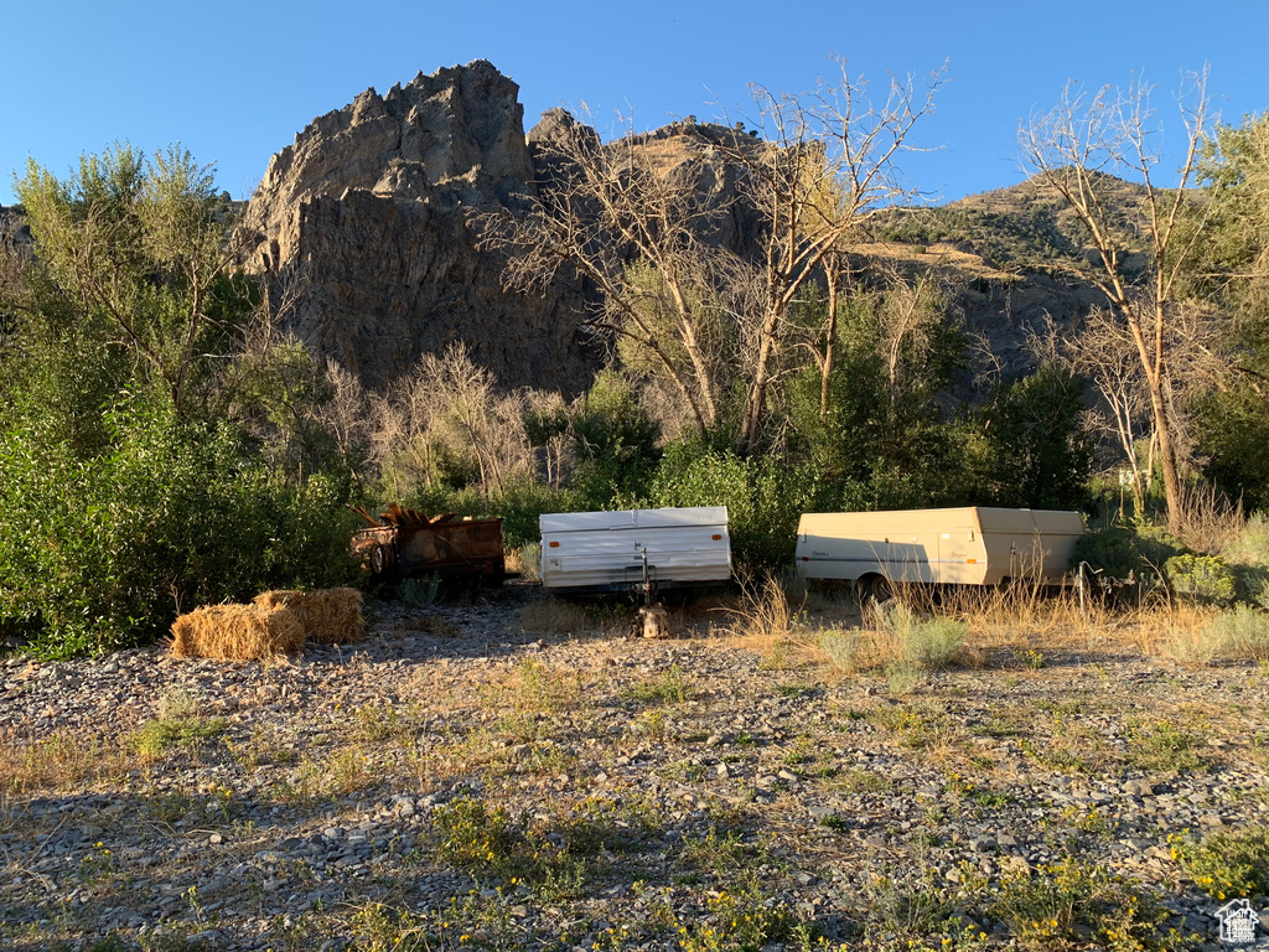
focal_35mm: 26
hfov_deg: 67.3
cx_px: 634
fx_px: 953
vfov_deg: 53.1
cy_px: 476
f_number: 1.8
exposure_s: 1/502
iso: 25
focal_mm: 4.25
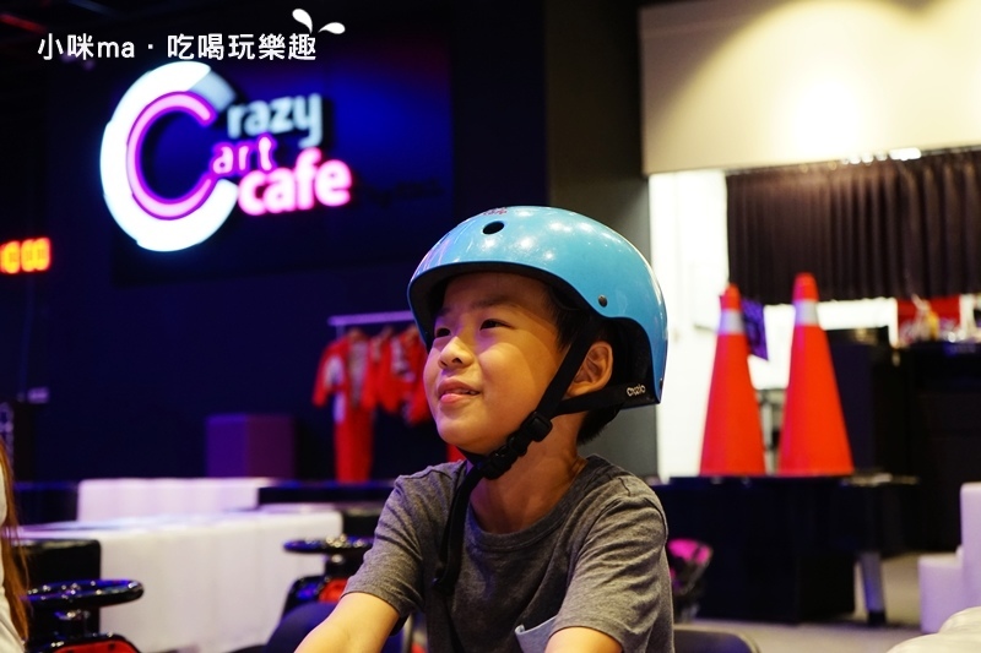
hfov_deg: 36.3
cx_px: 490
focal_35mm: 55
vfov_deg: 24.6
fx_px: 1498
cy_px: 326
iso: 2500
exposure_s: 1/60
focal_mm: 55
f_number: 5
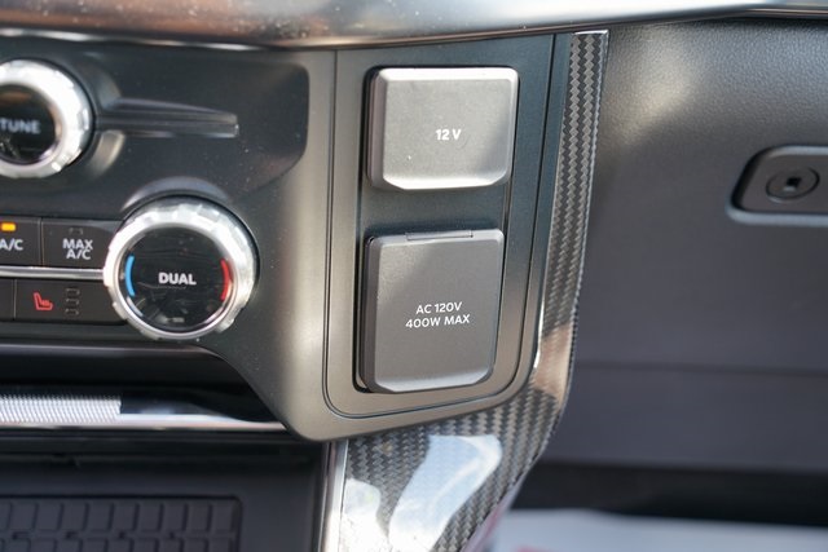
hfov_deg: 43.6
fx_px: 1035
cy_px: 276
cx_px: 414
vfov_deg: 29.9
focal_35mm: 45
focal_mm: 45
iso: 250
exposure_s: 1/60
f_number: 4
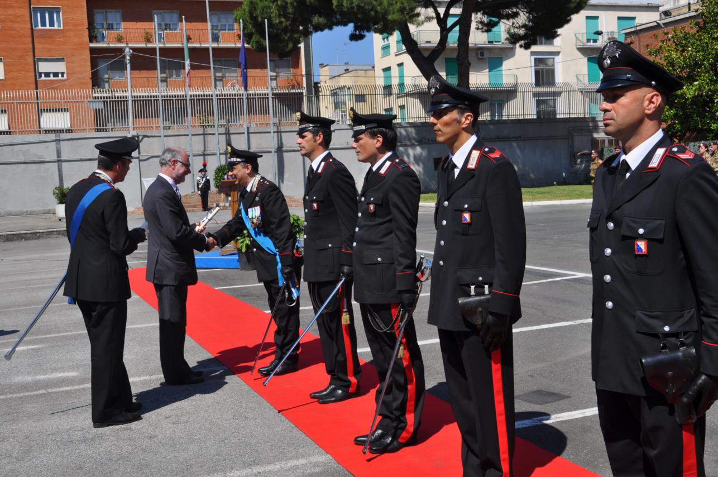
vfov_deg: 31.8
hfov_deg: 46.5
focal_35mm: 42
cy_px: 238
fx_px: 837
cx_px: 359
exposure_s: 1/400
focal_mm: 28
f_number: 10
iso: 200
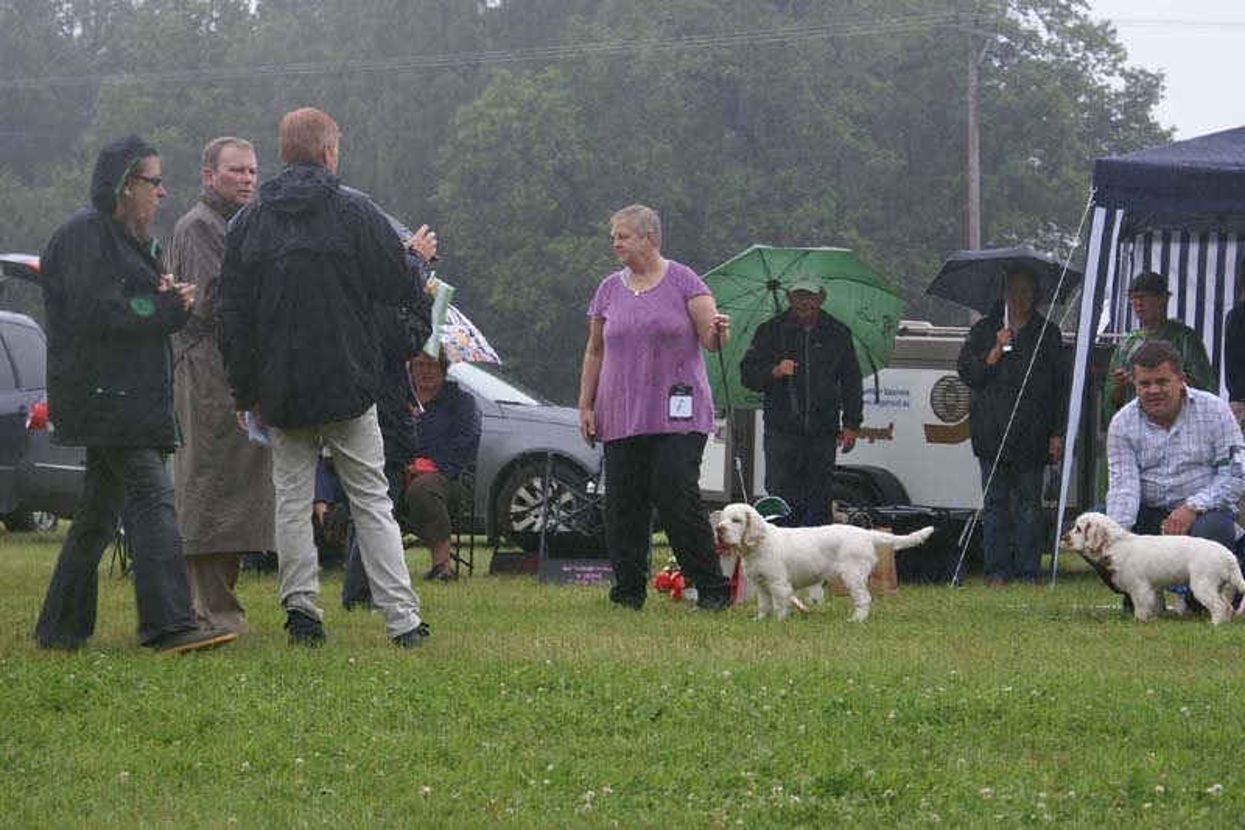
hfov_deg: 19.5
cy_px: 415
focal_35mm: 105
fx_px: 3630
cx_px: 622
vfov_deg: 13.0
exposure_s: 1/125
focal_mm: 70
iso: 160
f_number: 5.6
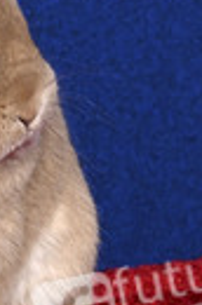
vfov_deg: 5.6
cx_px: -61
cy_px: 190
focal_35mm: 370
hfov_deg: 3.7
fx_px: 3131
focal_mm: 120
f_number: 5.6
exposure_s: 1/250
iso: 2000
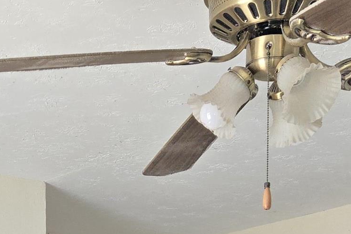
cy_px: 520
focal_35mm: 99
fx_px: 965
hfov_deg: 20.4
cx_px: 78
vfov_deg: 11.8
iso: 40
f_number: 1.8
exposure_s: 1/60
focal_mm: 5.4
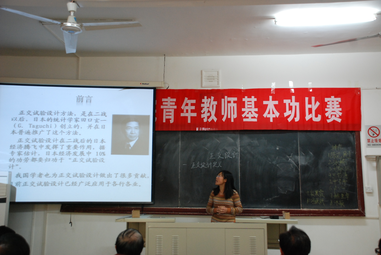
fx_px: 445
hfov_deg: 46.3
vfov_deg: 32.0
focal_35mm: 42
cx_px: 190
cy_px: 128
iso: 800
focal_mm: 28
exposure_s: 1/40
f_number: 4
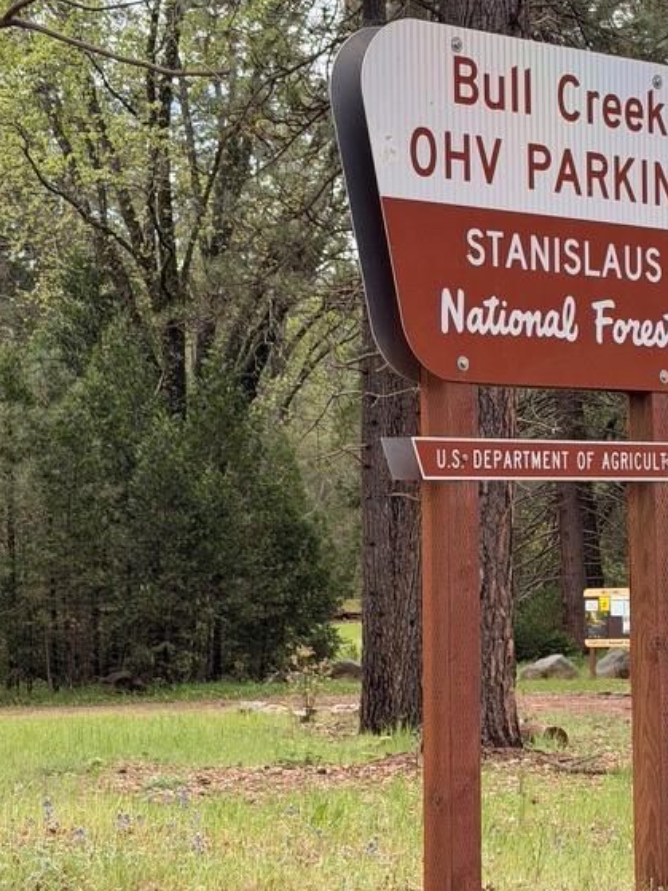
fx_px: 2265
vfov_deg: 22.3
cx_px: 532
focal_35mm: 88
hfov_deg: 16.7
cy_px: 446
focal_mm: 6.76
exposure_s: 1/601
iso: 80
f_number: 1.78
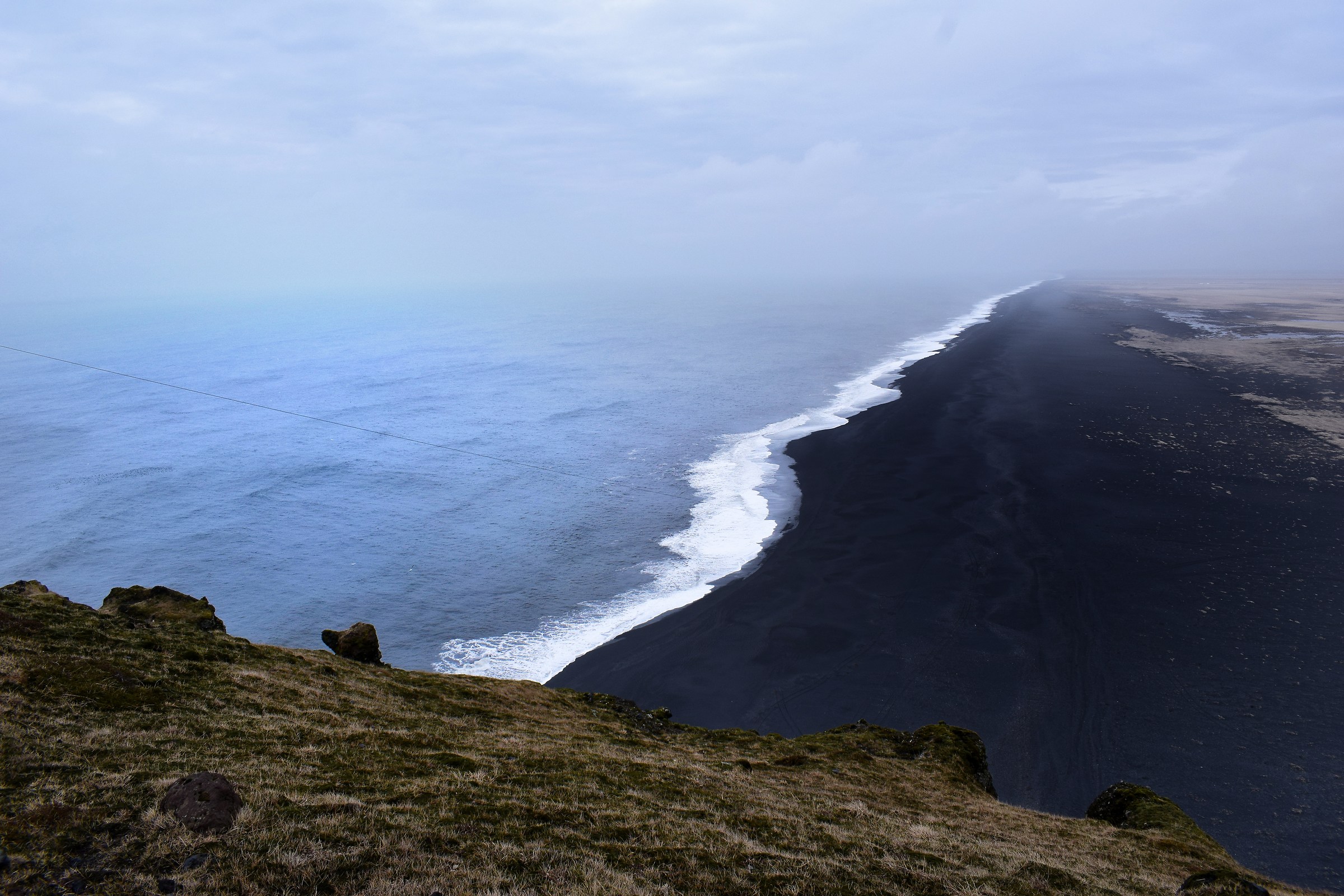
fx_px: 1008
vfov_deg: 47.9
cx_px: 672
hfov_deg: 67.4
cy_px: 448
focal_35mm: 27
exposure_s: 1/320
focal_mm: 18
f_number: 10
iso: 400
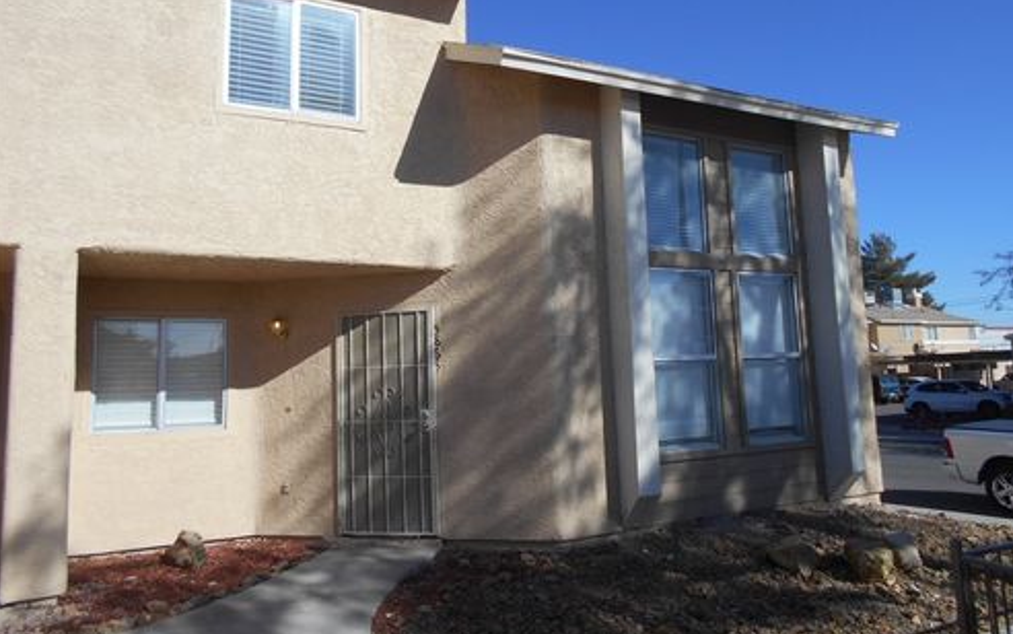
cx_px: 506
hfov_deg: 66.4
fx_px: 773
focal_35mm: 28
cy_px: 277
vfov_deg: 44.5
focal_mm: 4.6
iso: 80
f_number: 3.2
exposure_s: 1/1250
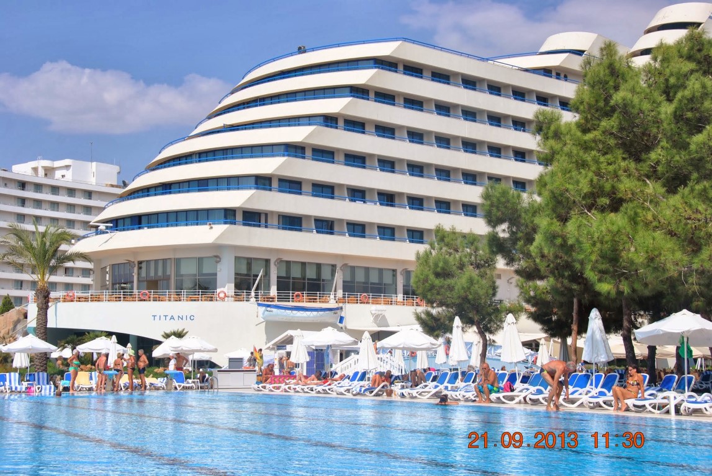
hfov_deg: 33.4
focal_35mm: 60
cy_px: 238
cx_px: 356
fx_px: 1188
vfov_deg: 22.7
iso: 100
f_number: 9
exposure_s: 1/320
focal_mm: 40
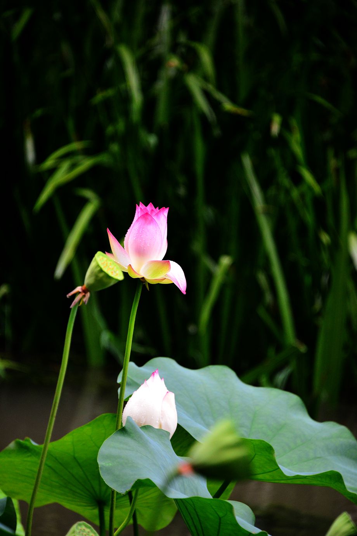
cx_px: 178
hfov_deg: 4.6
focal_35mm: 300
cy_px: 268
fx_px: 4462
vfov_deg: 6.9
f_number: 5.6
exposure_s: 1/125
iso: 1400
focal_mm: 300
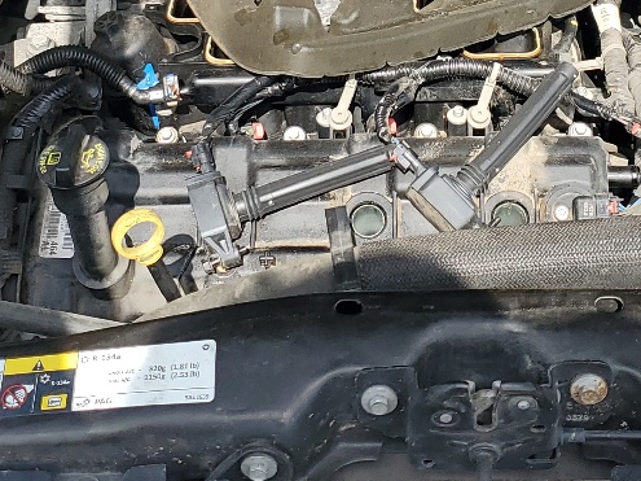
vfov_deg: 17.1
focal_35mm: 84
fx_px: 1555
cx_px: 366
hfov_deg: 23.3
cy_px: -9
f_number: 1.5
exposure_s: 1/2000
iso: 50
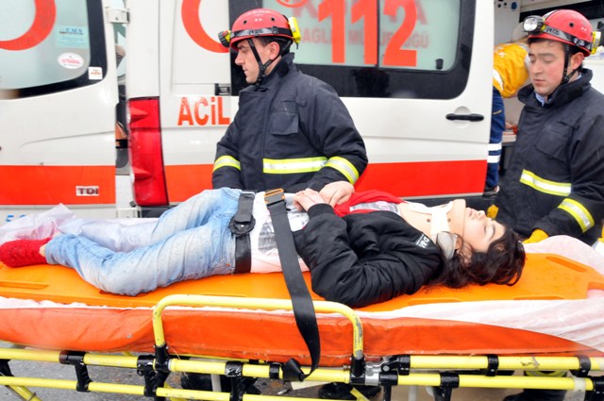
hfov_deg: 67.4
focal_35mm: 27
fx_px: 452
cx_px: 302
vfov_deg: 47.8
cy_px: 200
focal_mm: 18
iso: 1000
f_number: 11
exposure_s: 1/250
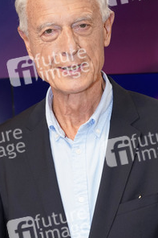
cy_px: 108
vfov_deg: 39.6
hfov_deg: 26.9
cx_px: 71
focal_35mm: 50
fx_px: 330
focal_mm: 37
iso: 2000
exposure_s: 1/125
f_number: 5.6
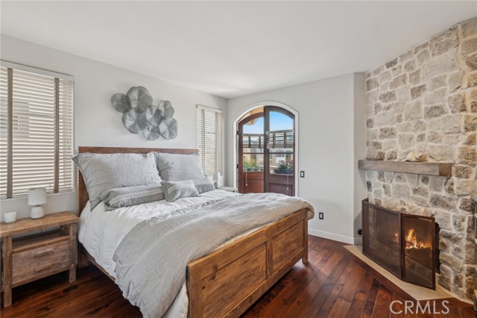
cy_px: 159
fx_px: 212
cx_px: 238
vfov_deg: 73.7
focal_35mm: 16
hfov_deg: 96.8
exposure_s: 1/10
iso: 200
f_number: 9
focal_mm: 16
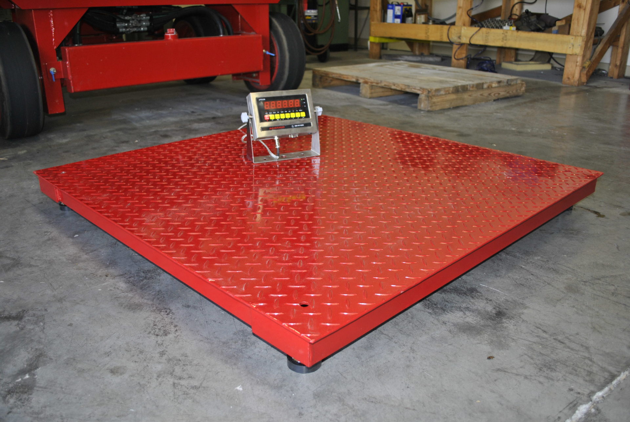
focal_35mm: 30
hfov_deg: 61.9
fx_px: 526
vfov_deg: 43.7
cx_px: 315
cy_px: 211
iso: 200
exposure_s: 1/60
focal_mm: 20
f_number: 3.8
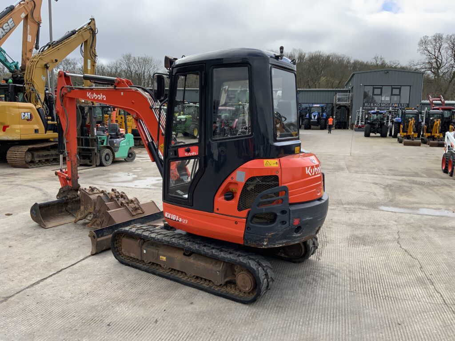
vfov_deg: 48.2
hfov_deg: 61.7
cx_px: 228
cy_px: 170
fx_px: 381
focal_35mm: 29
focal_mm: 3
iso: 16
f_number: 1.8
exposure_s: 1/700
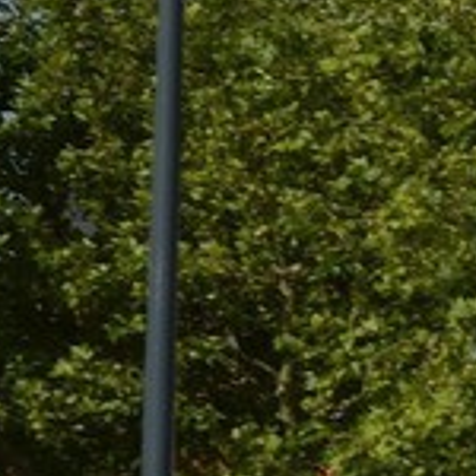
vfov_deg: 4.3
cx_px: 1933
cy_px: 609
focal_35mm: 407
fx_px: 6332
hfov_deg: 4.0
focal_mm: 45
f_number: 16
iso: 200
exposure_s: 1/200
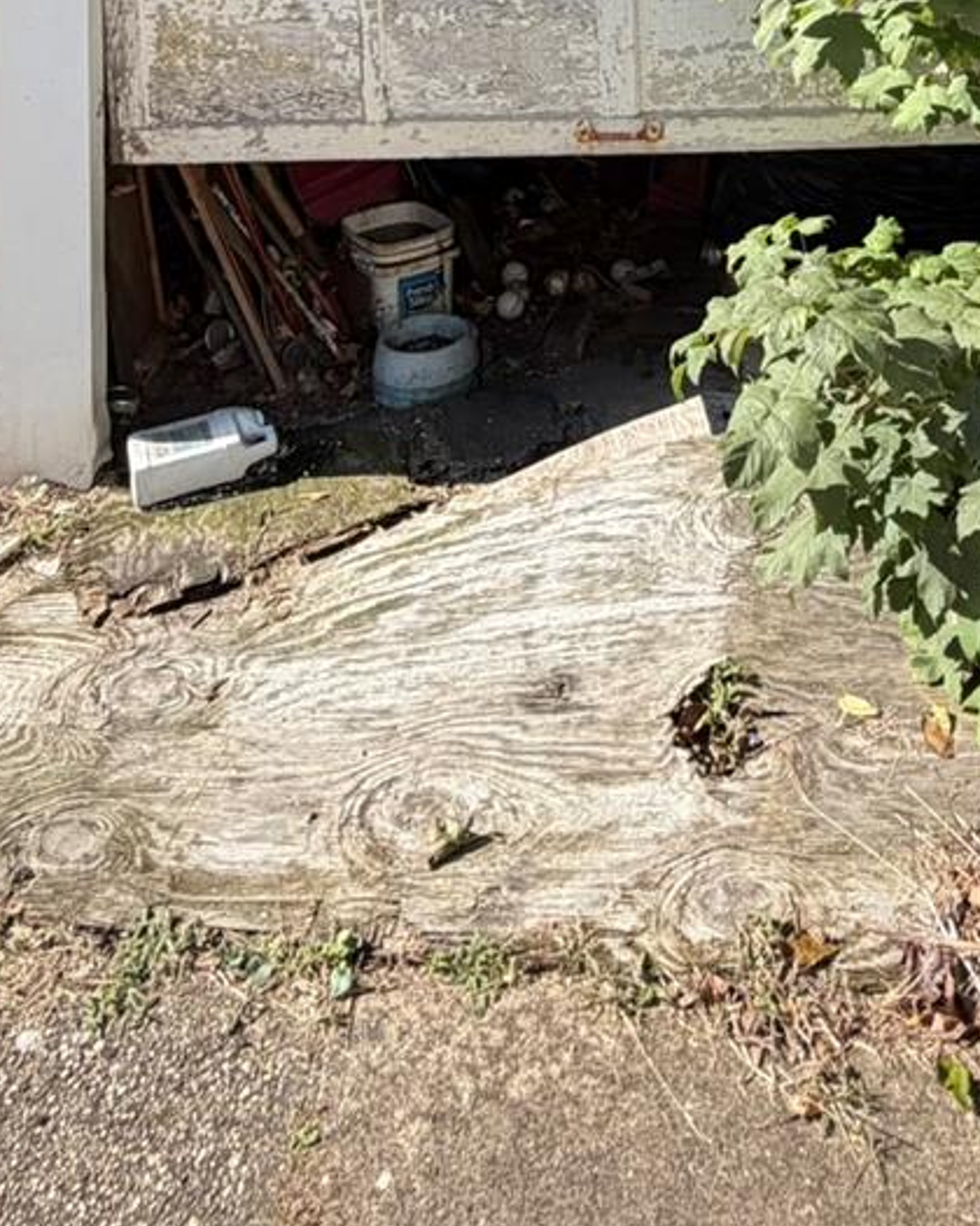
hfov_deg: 36.8
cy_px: -231
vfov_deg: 36.1
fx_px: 1450
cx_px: 674
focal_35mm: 40
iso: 64
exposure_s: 1/498
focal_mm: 2.22
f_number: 2.2
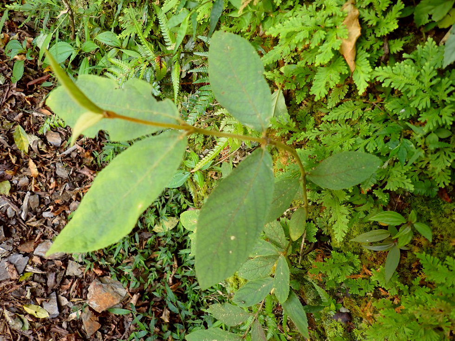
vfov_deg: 54.9
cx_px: 228
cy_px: 170
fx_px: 329
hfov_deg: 69.4
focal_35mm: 25
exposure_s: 1/60
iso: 200
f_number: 2
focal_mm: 4.5
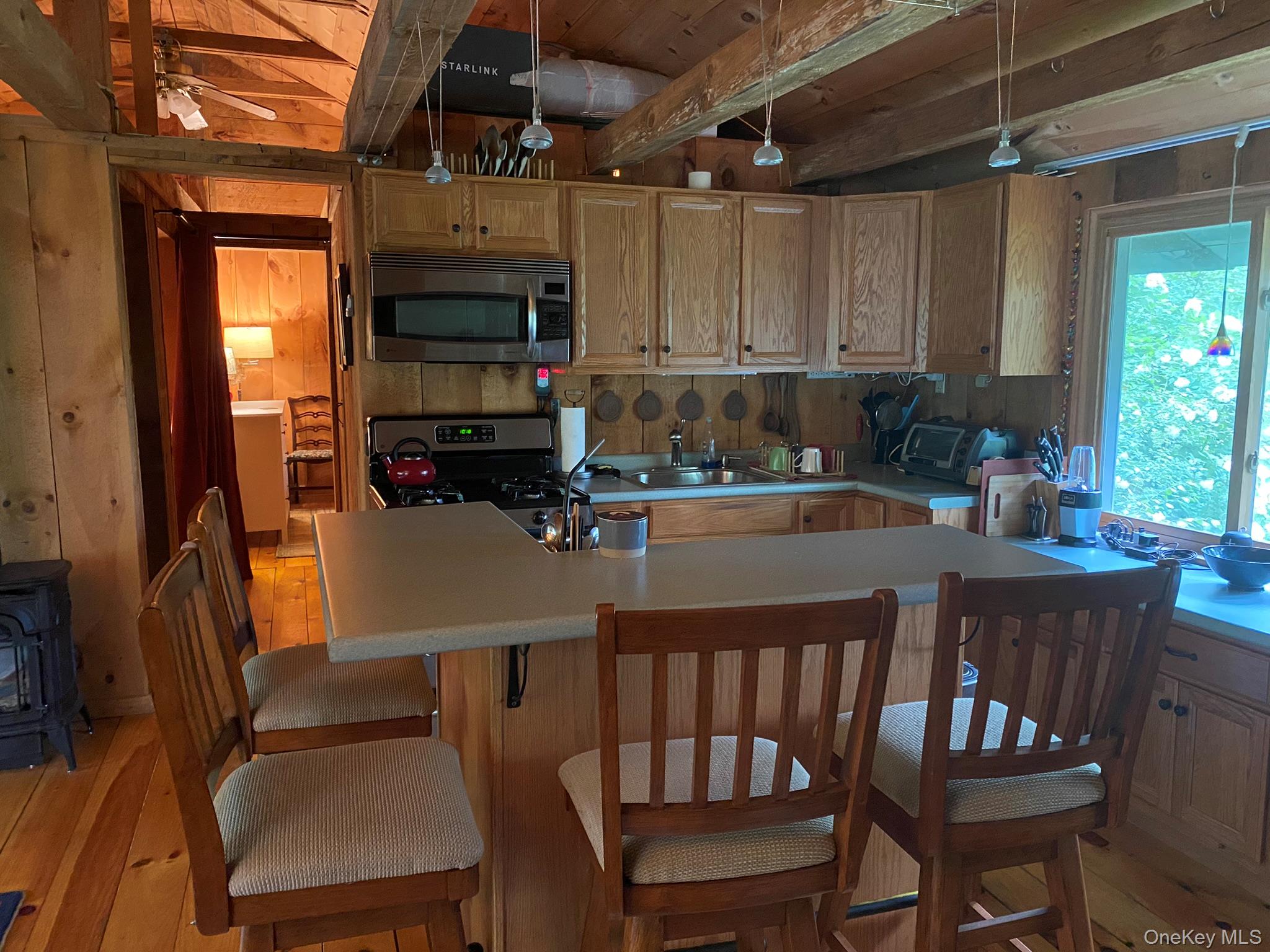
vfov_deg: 53.1
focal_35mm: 26
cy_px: 476
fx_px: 954
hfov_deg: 67.3
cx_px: 635
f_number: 1.8
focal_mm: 4.25
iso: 800
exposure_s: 1/30
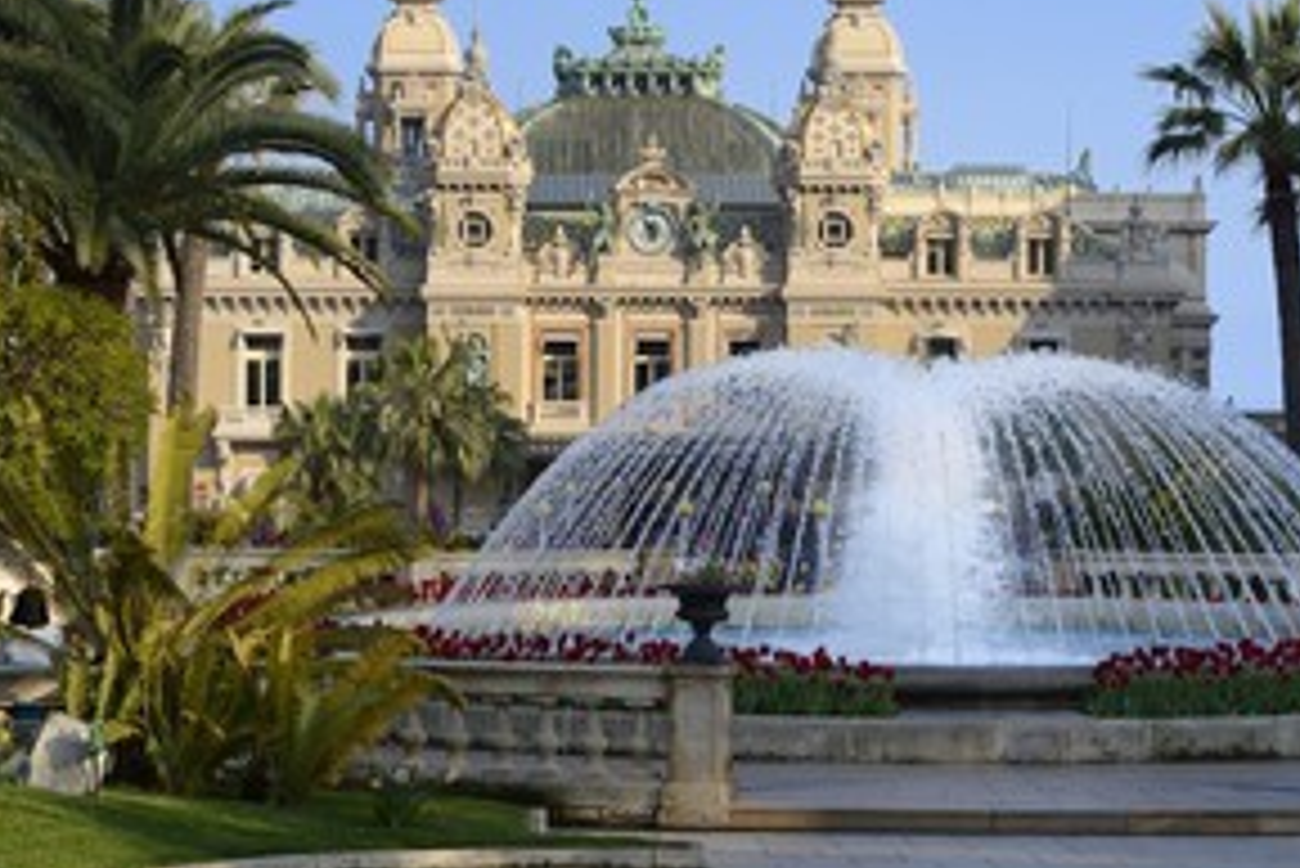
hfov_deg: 18.7
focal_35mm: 109
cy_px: 342
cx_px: 562
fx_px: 3938
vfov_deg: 12.6
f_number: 10
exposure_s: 1/200
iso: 200
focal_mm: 75
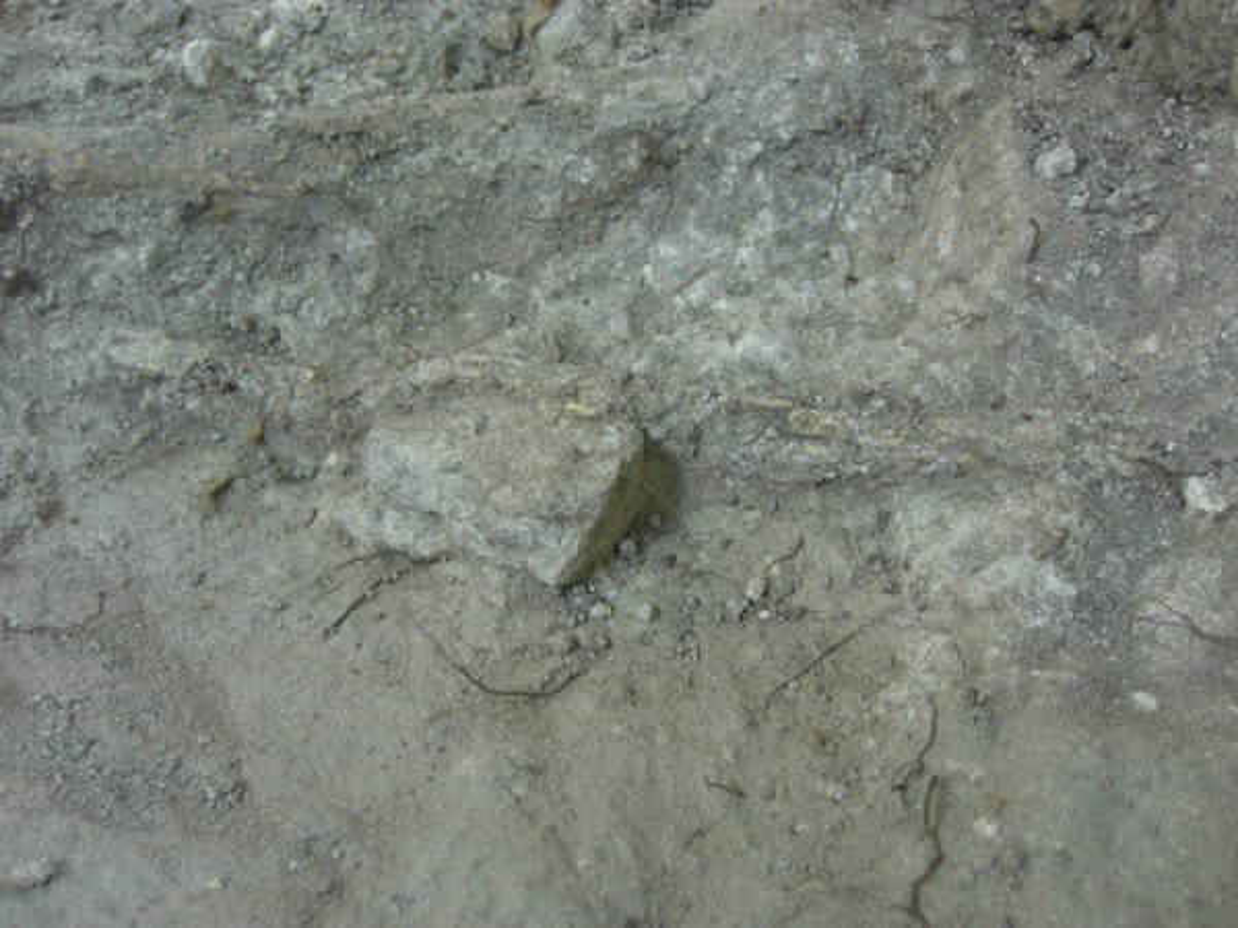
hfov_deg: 49.0
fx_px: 1359
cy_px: 464
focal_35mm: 38
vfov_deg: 37.7
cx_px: 619
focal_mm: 7.9
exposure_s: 1/50
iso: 400
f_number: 2.8
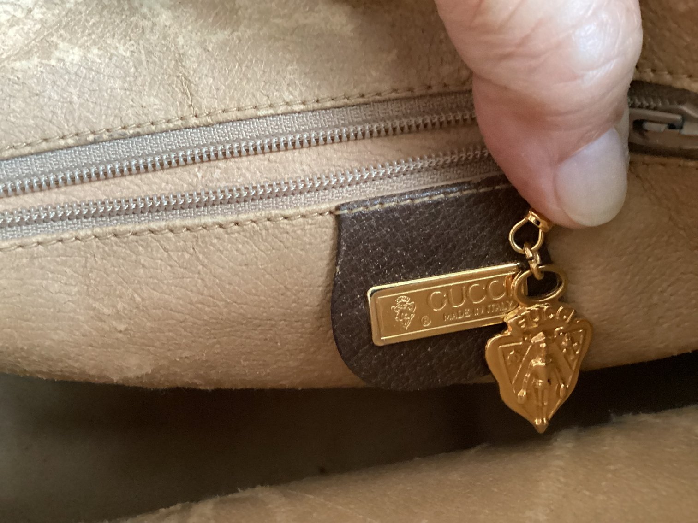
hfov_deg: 58.3
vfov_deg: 45.4
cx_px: 349
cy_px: 262
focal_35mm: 31
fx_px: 625
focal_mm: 3.3
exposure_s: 1/30
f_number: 2.4
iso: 500
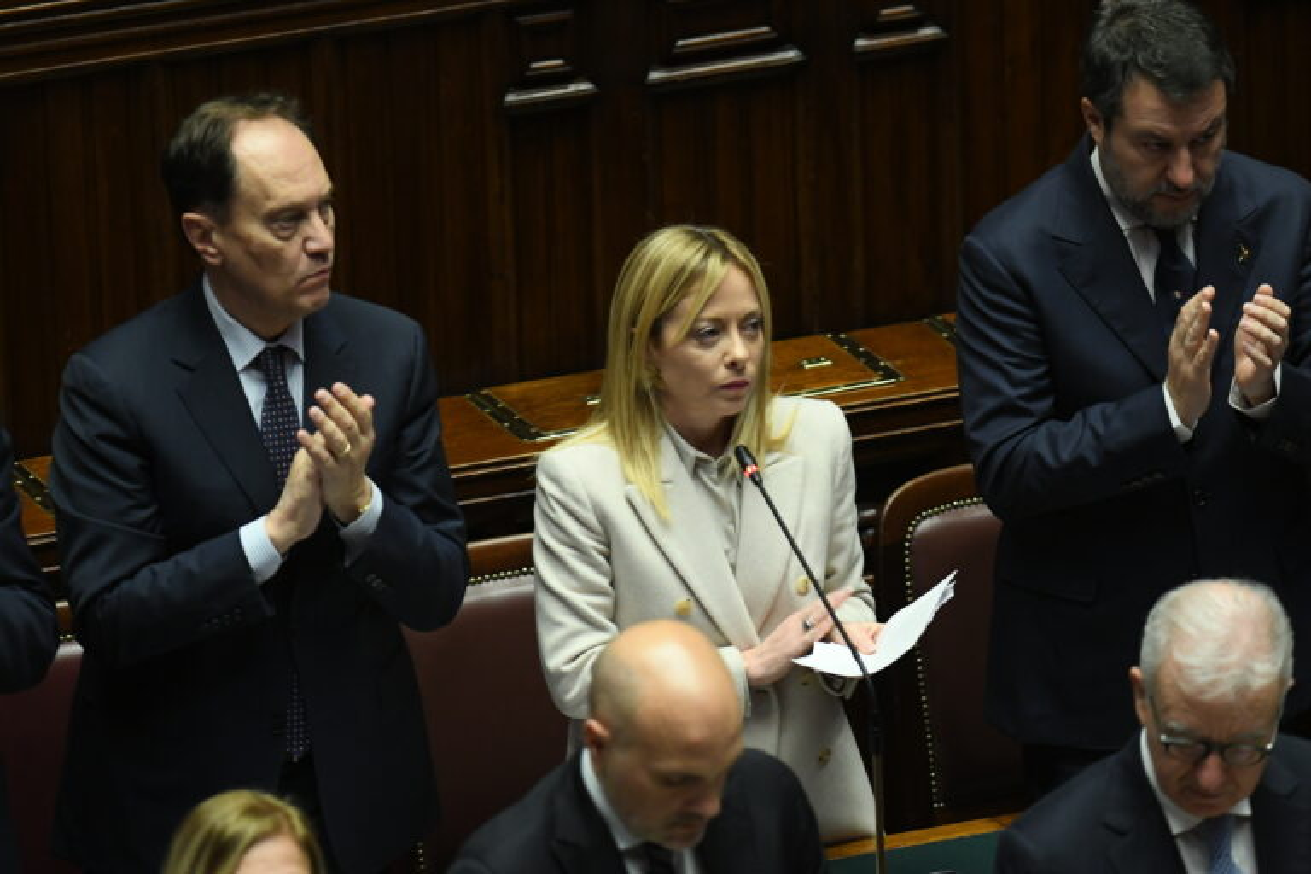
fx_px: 16386
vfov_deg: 3.1
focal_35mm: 450
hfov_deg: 4.6
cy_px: 437
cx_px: 656
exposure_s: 1/200
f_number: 3.5
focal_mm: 300
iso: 3200
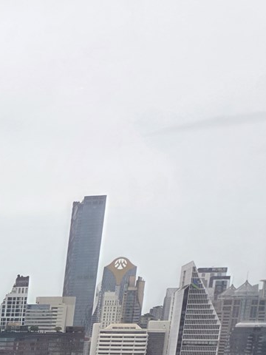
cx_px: -398
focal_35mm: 92
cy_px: 503
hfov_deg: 12.3
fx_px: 943
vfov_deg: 19.1
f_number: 1.7
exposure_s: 1/359
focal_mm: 6.25
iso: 32
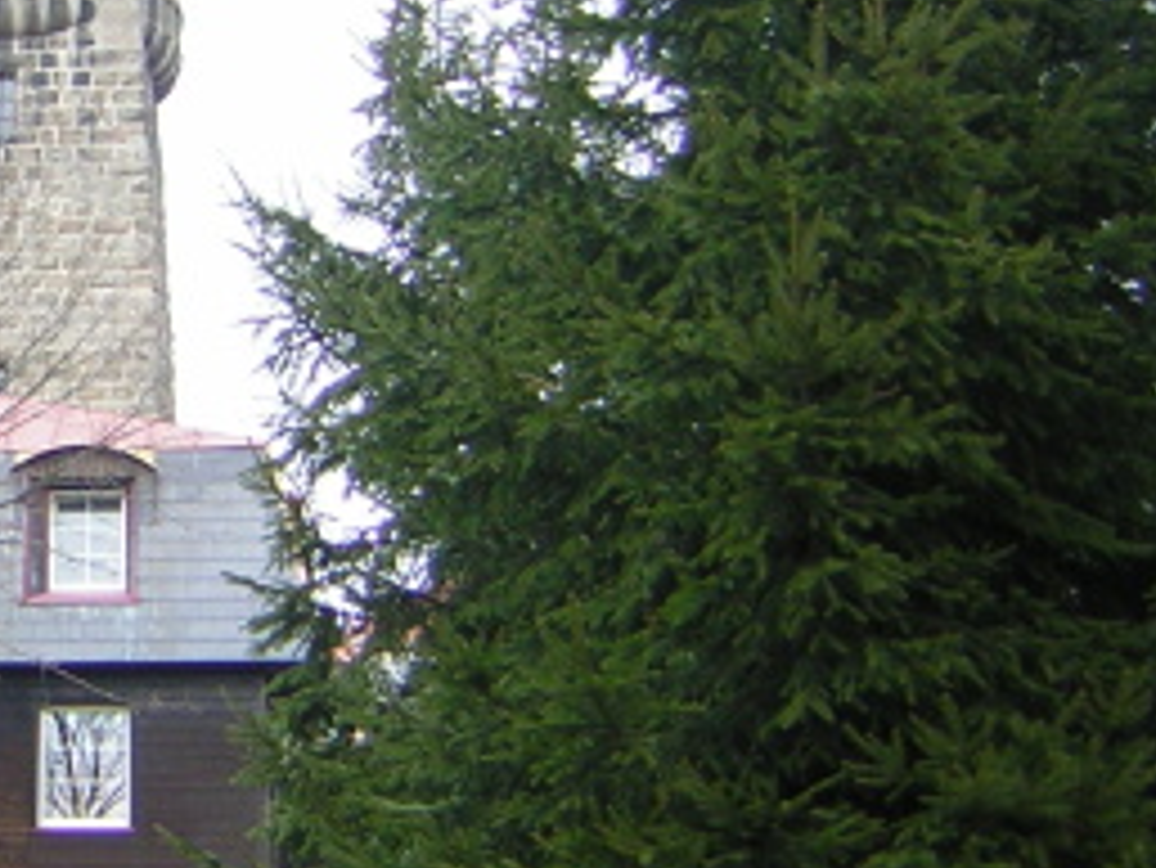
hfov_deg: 22.4
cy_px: 436
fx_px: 2806
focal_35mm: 84
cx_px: 4
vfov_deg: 17.6
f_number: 2.6
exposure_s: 1/108
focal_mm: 4.7
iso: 50
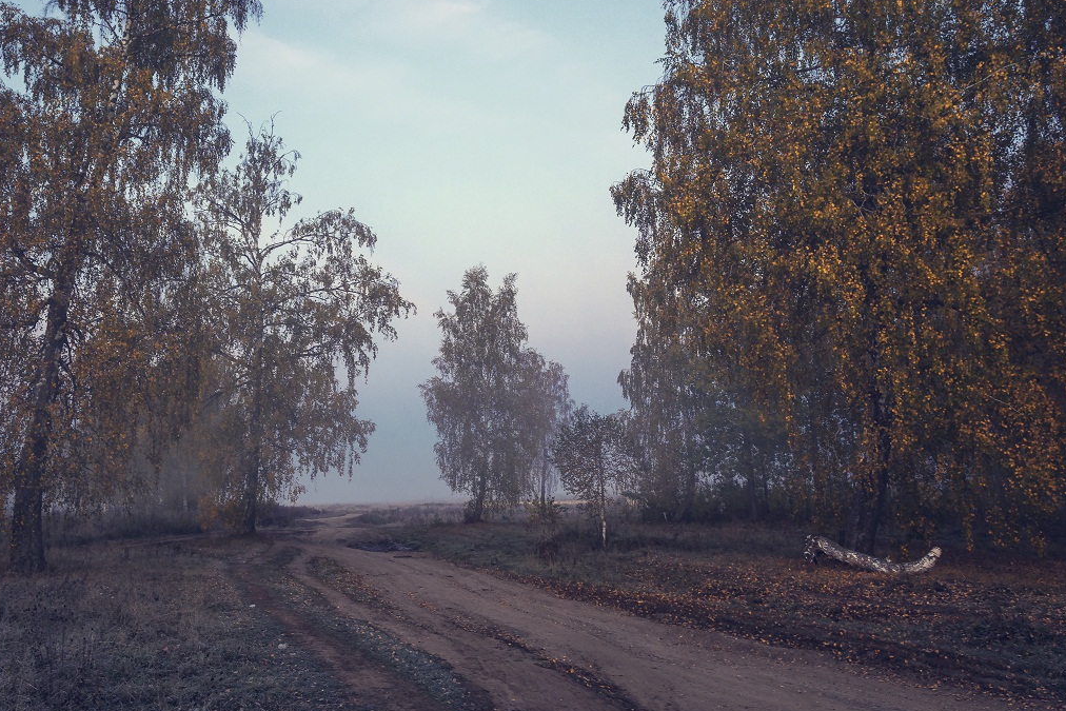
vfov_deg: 41.1
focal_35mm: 32
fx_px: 948
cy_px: 329
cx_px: 454
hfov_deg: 58.5
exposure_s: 1/25
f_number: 4
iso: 400
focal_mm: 18
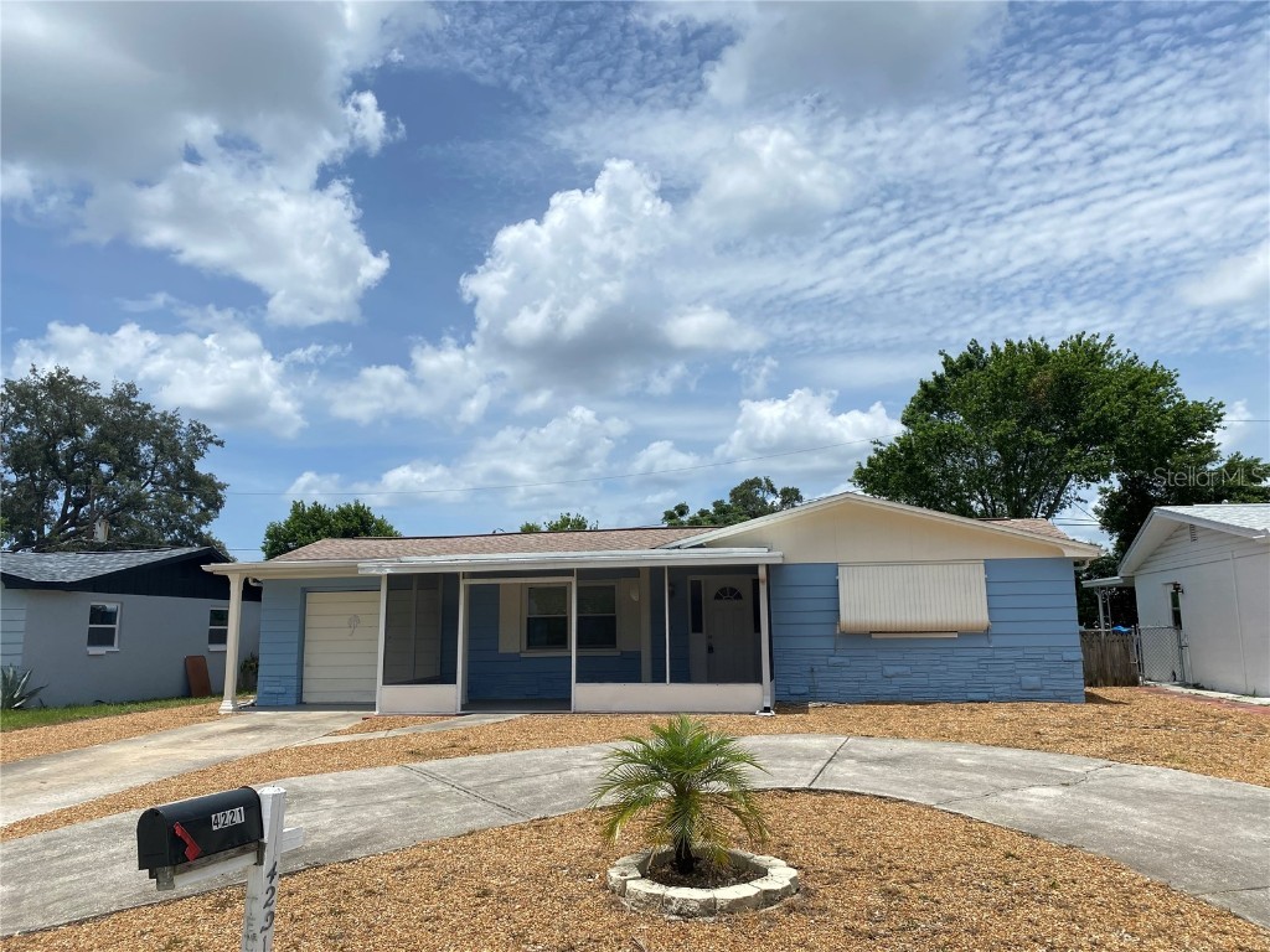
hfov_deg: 67.3
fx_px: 954
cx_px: 635
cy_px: 476
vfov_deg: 53.1
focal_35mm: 26
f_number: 1.8
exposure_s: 1/6410
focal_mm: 4.25
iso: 32
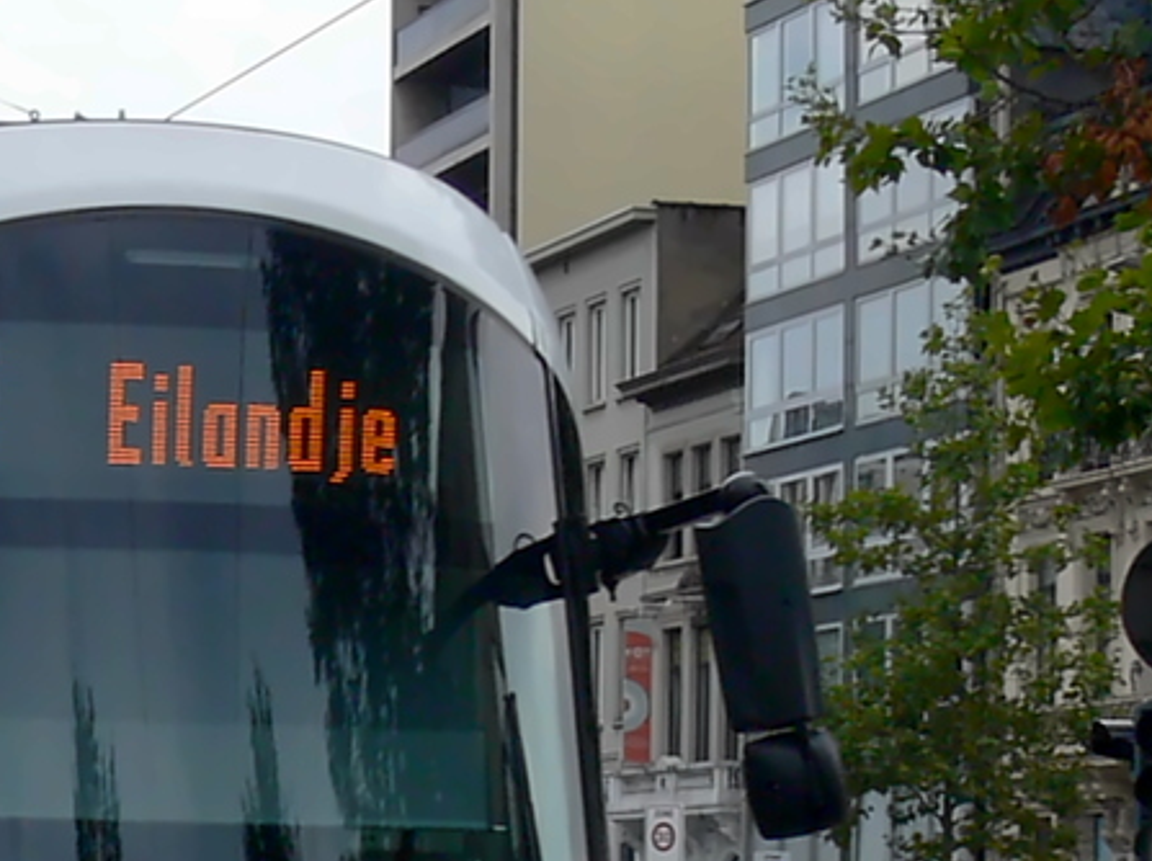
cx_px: -3
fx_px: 3124
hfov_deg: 20.2
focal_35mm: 94
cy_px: 972
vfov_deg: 15.2
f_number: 5.6
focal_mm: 7.4
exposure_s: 1/320
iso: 80
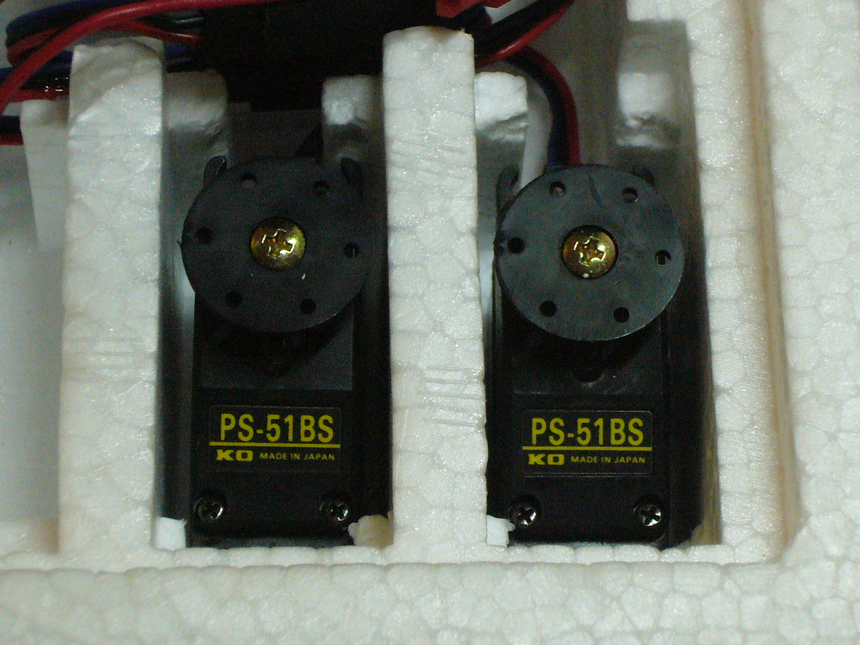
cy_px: 322
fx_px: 3180
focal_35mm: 128
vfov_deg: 11.6
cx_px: 430
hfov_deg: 15.4
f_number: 5.3
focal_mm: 15.5
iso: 400
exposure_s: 1/30
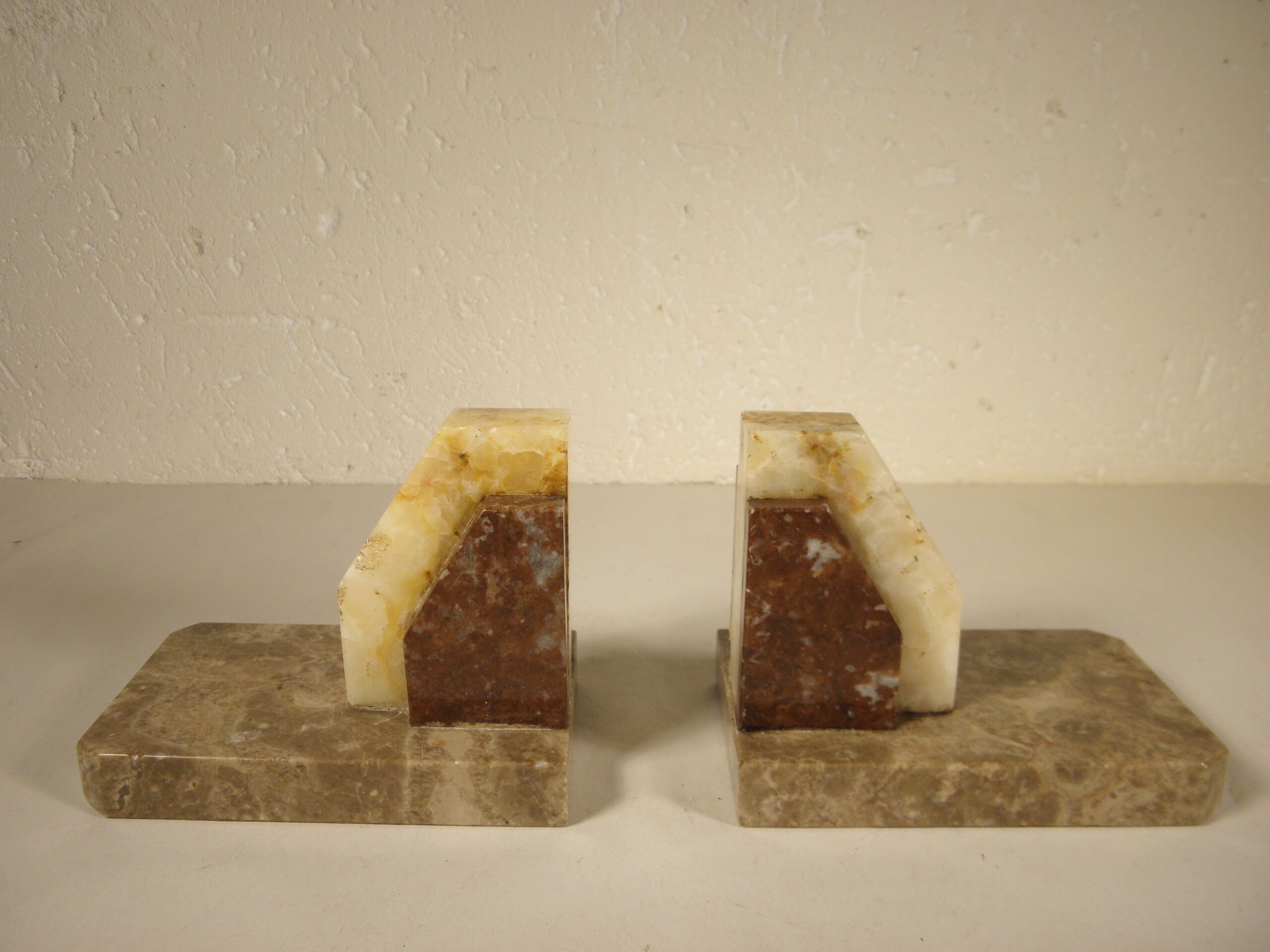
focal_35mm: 30
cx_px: 635
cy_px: 476
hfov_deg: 60.0
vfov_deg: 46.8
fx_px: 1101
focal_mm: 5.5
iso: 100
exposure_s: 1/80
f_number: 3.6
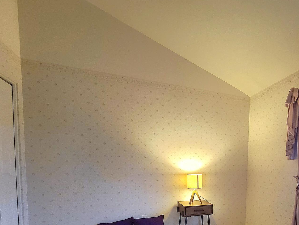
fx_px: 181
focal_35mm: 21
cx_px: 221
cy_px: 179
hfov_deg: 73.9
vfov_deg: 58.7
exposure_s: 1/40
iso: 400
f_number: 2.2
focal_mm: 2.2
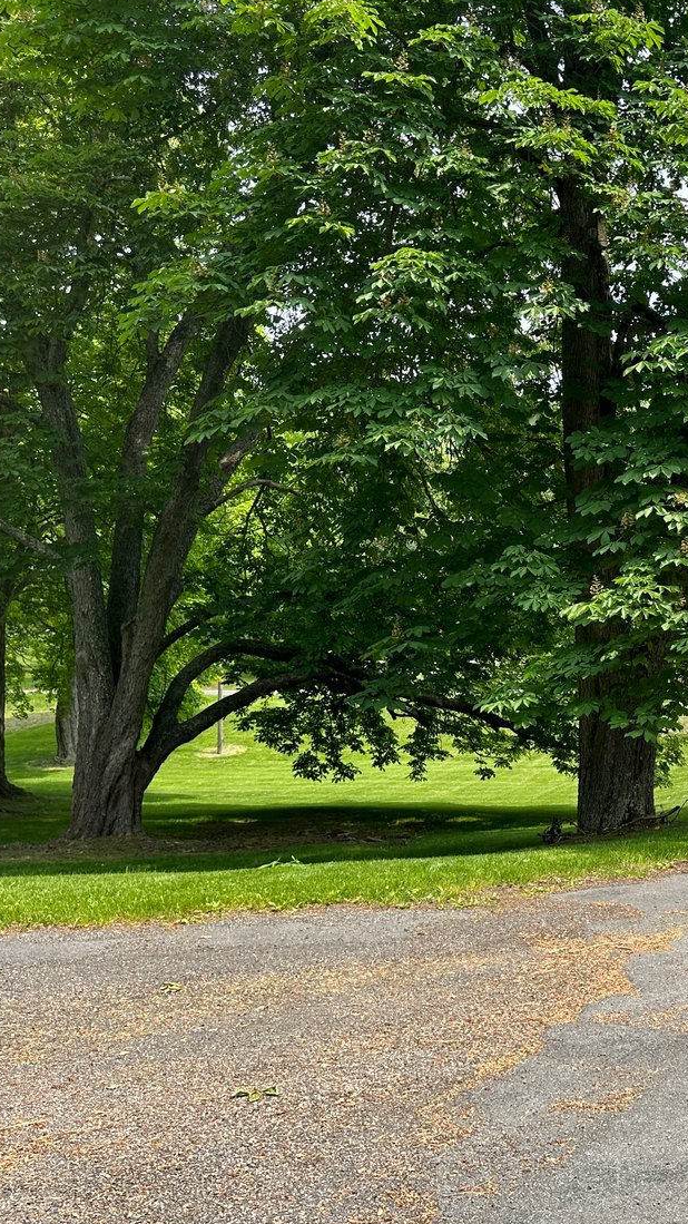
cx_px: 669
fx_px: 1168
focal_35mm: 36
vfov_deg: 55.3
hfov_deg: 30.7
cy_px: 615
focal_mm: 6.86
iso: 80
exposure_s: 1/1412
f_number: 1.78
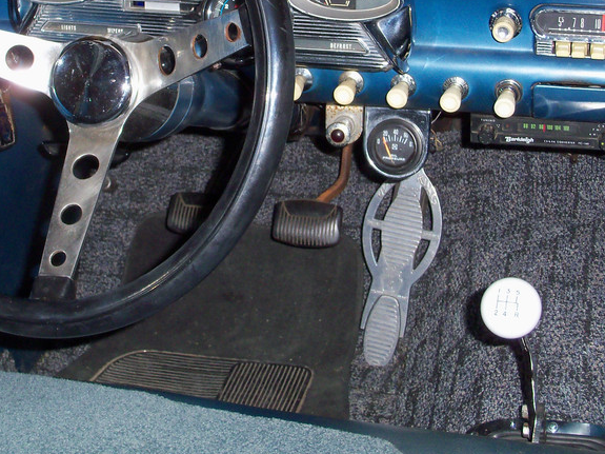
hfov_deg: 29.8
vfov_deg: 22.1
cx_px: 257
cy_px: 61
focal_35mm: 65
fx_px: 1136
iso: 100
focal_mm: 6.3
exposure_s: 1/30
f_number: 3
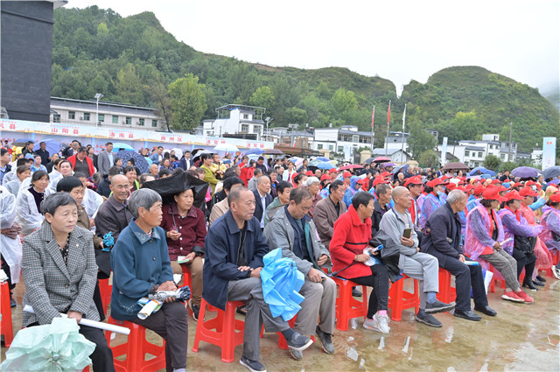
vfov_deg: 43.5
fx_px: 466
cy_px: 186
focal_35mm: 30
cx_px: 280
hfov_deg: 62.0
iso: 1000
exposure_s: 1/250
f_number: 7.1
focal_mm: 30
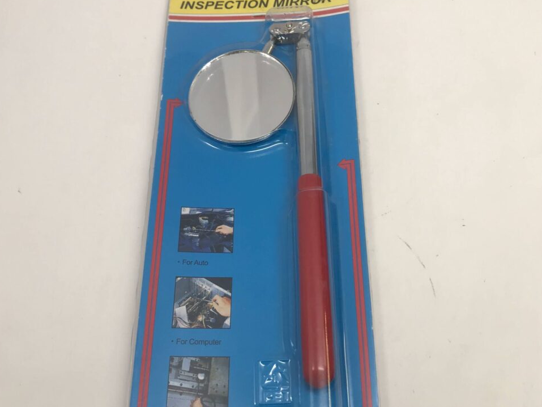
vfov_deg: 36.8
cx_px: 267
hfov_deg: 47.9
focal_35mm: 39
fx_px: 611
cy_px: 216
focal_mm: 3.99
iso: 25
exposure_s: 1/60
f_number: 1.8
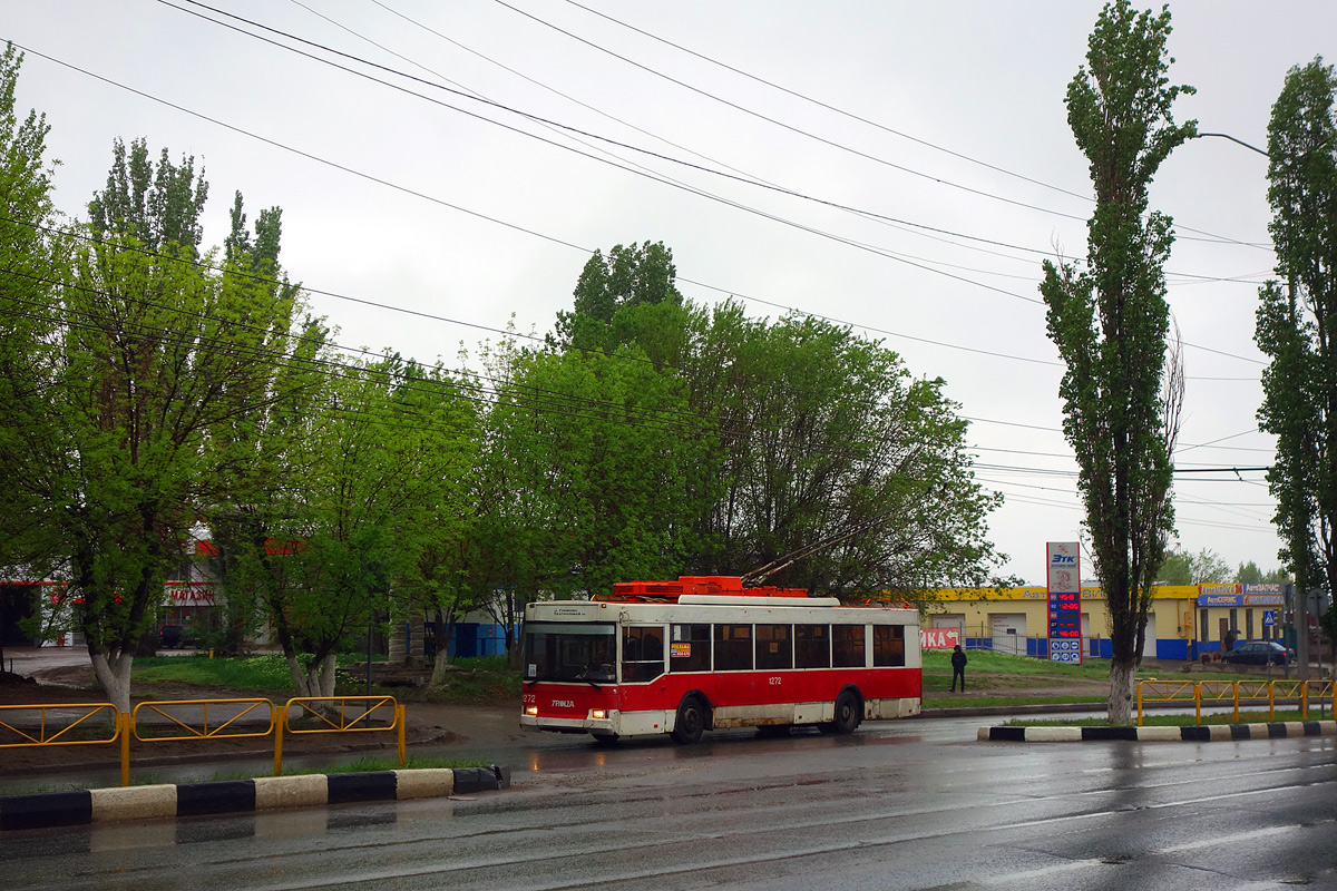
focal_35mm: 48
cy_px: 446
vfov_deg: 28.1
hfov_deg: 41.1
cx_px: 668
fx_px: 1783
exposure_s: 1/500
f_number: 3.2
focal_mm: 17.8
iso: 200
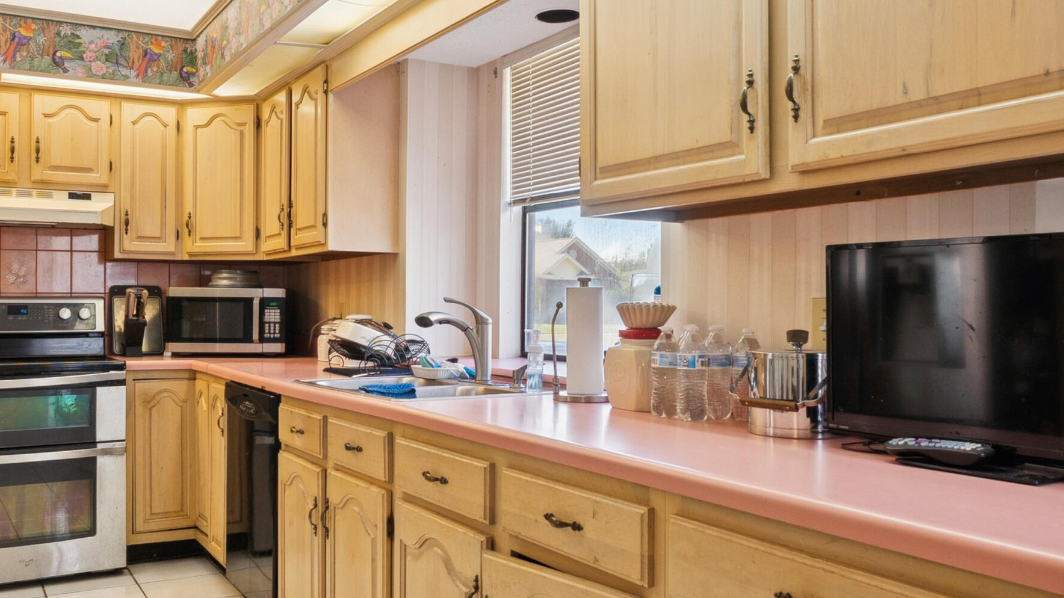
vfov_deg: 36.6
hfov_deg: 60.8
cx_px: 463
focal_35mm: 32
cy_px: 274
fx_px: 903
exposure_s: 1/13
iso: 100
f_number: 8
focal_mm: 12.2
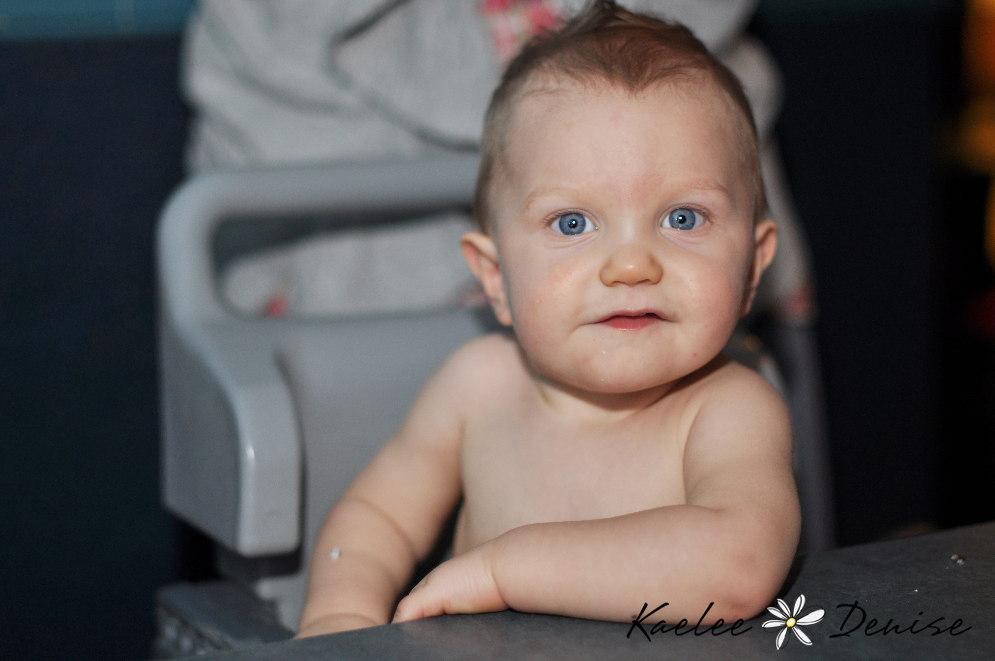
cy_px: 330
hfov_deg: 27.0
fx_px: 2070
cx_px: 498
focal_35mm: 75
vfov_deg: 18.1
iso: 200
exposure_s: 1/60
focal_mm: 50
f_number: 1.4
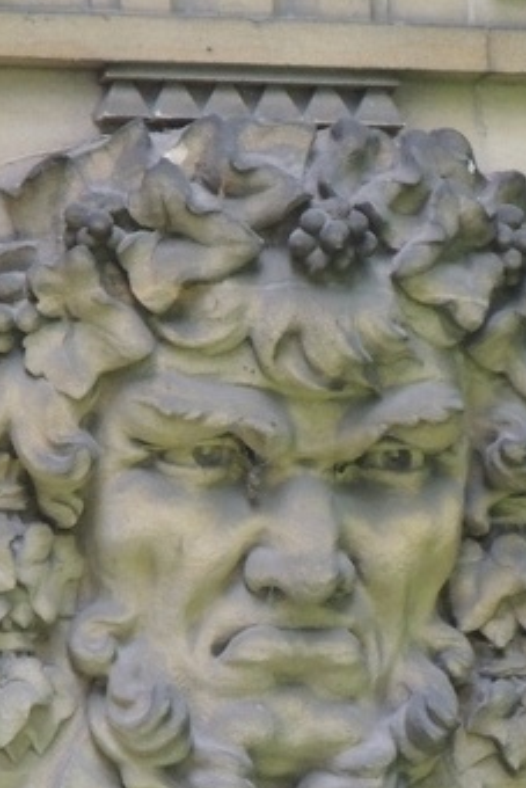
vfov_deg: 1.7
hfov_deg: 1.1
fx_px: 26753
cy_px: 563
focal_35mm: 1222
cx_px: 324
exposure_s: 1/250
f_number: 4.9
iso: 800
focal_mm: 89.1
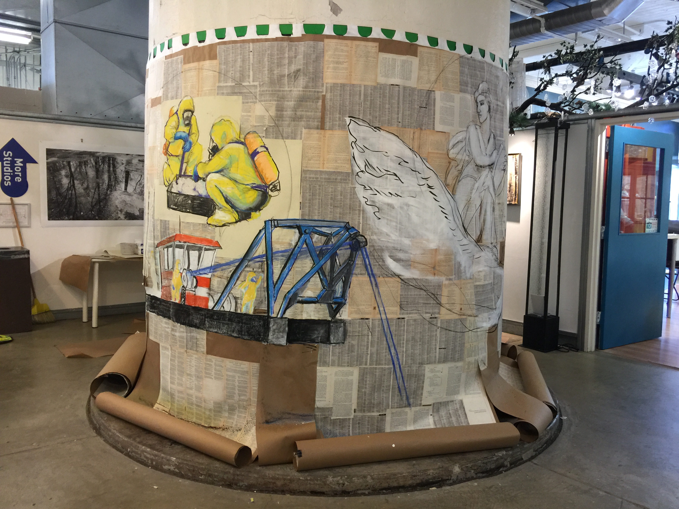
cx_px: 340
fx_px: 569
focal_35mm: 29
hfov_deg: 61.7
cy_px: 254
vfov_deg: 48.2
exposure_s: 1/15
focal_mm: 4.15
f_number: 2.2
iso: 64
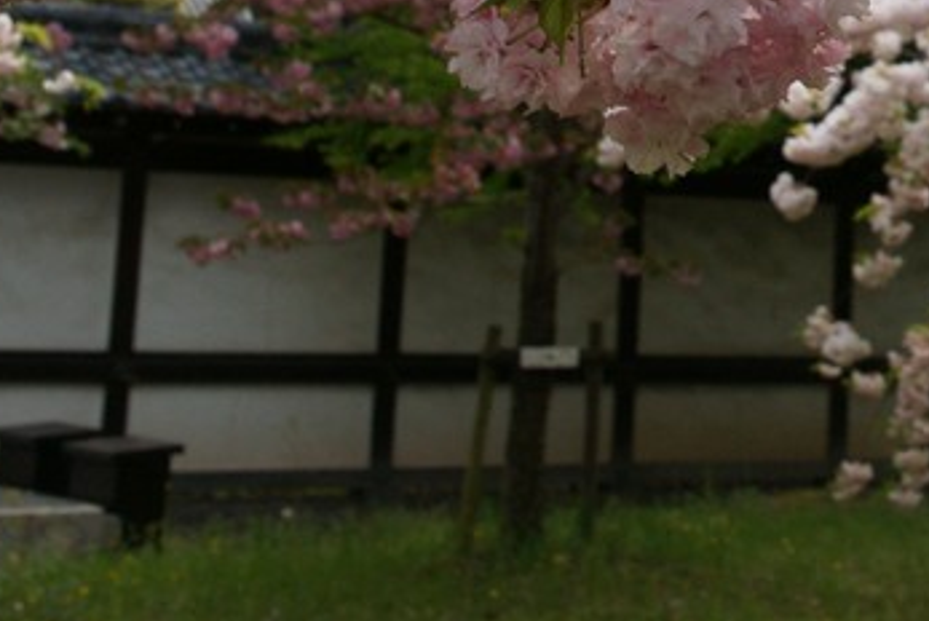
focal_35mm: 116
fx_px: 2996
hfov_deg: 16.8
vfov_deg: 11.3
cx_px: 1158
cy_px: -319
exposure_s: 1/400
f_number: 9
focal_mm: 35
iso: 400
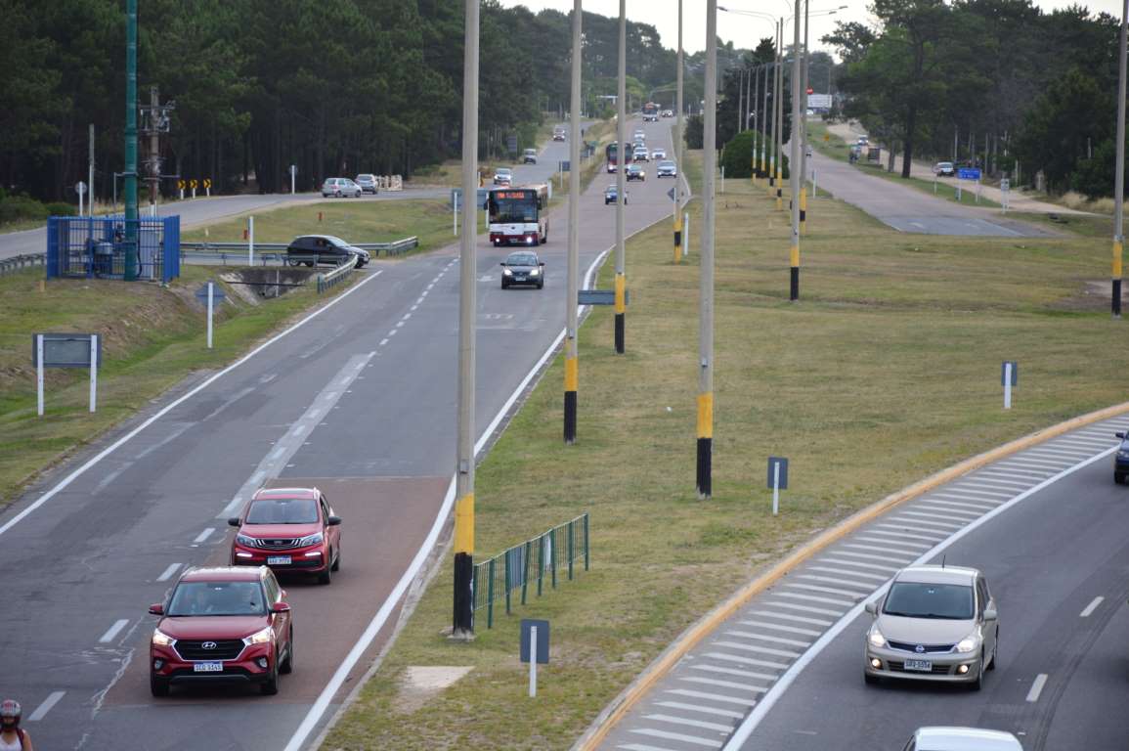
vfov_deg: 8.7
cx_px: 564
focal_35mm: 158
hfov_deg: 13.1
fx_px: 4935
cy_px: 376
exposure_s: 1/200
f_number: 5.6
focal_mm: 105
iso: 200
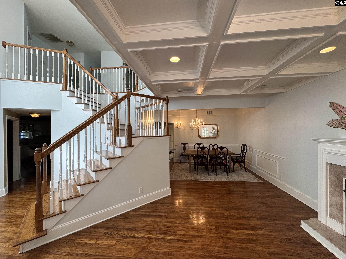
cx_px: 173
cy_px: 130
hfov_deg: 102.1
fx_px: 140
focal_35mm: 14
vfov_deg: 85.7
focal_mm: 2.22
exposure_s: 1/120
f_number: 2.2
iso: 125
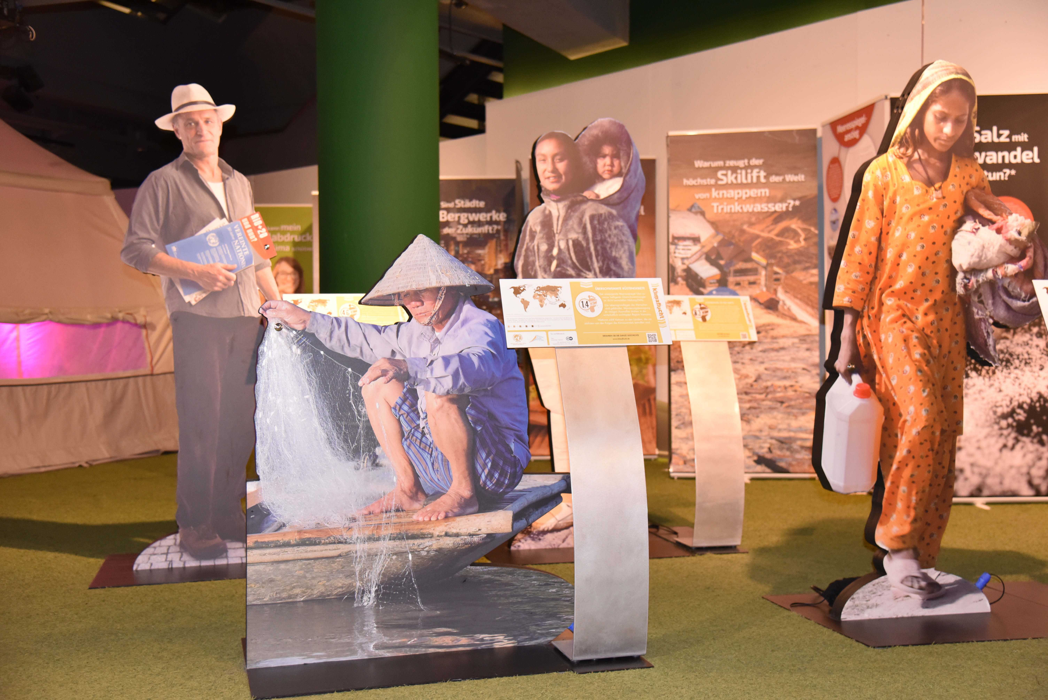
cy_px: 350
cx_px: 524
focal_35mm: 44
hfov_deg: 44.5
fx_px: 1281
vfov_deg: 30.5
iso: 2800
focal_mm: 44
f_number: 4
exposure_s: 1/60
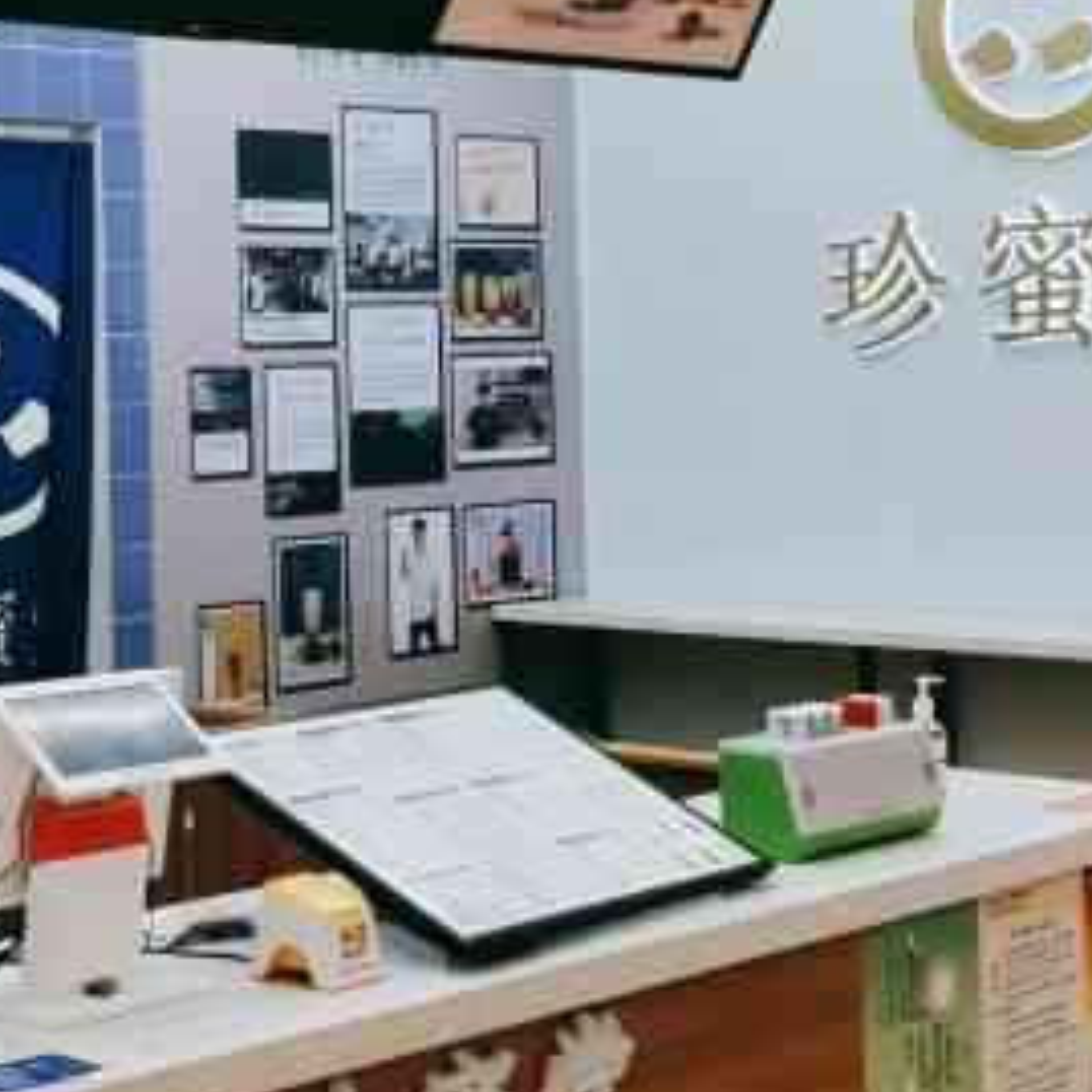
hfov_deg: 18.7
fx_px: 3284
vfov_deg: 18.8
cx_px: 223
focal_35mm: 92
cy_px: 286
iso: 55
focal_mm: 4.35
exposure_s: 1/128
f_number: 1.79
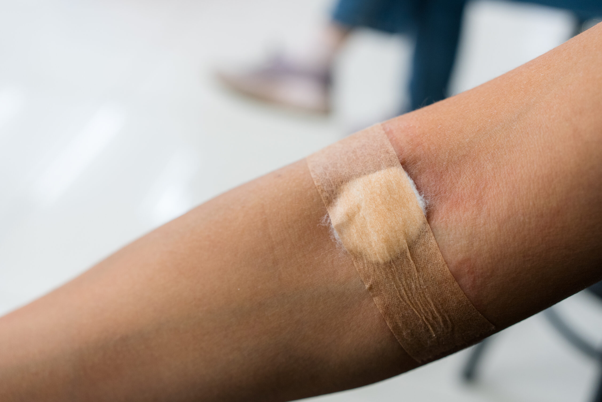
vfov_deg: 33.4
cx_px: 301
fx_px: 669
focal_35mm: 40
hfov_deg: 48.4
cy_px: 201
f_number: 4.5
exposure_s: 1/40
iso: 640
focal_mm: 40
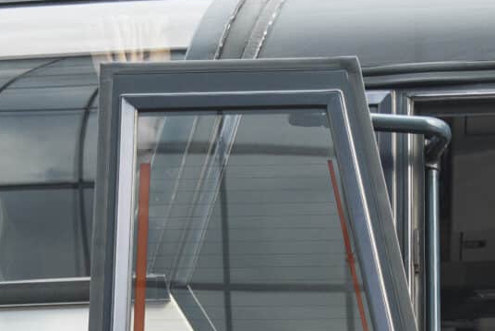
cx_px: 252
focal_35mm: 111
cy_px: 586
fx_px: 1527
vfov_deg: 11.5
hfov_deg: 18.4
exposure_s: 1/800
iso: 320
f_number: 3.5
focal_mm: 31
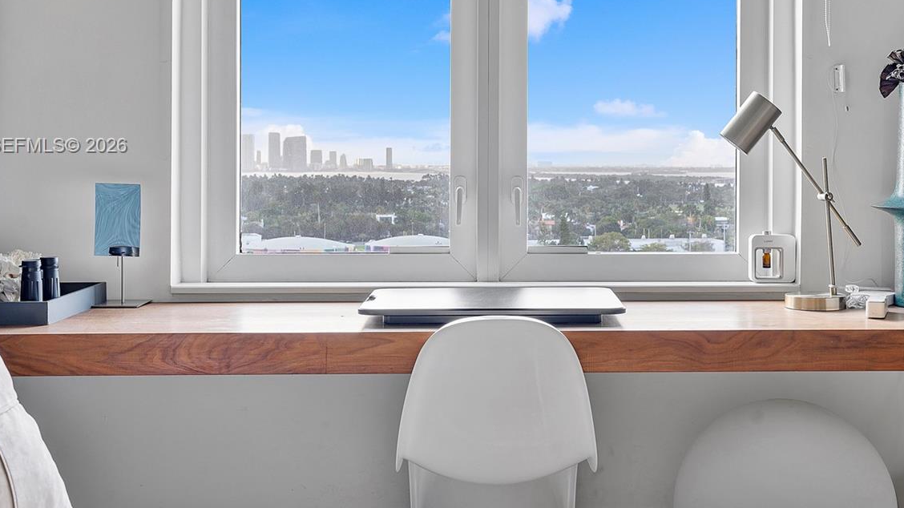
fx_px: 1246
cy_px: 147
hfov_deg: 39.8
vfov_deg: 22.9
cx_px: 519
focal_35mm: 52
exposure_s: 1/4
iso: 640
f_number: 8
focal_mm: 35
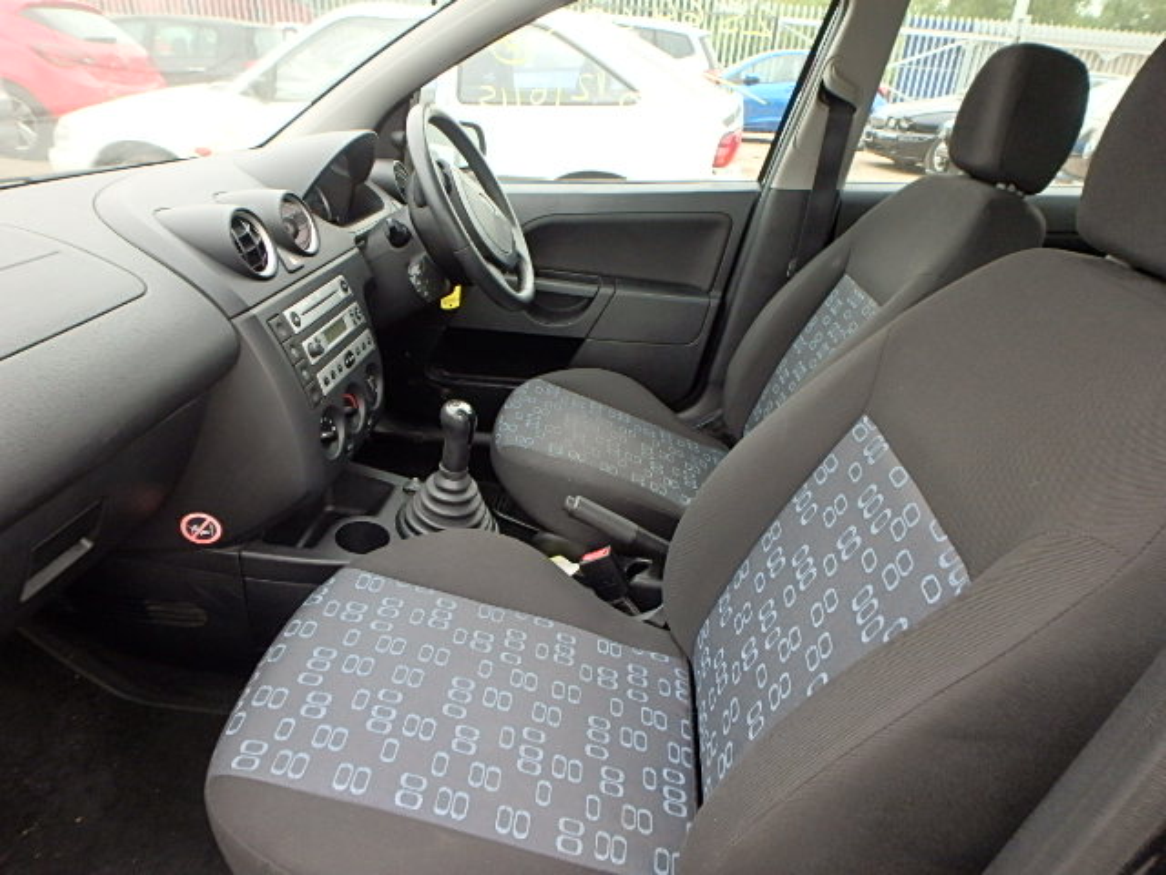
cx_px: 583
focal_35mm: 21
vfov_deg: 63.4
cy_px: 438
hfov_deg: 79.0
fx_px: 707
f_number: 3.5
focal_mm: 3.7
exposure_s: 1/60
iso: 200
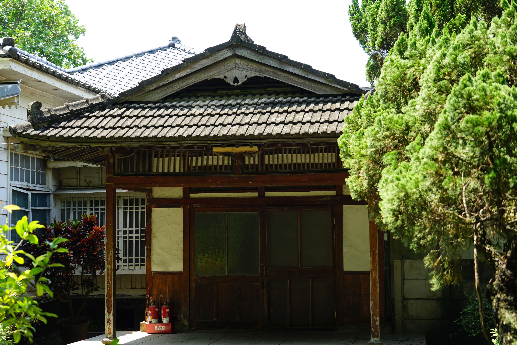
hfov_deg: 33.9
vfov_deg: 23.0
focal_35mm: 59
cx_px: 258
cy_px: 172
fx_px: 847
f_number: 6.3
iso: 100
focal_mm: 59
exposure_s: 1/60
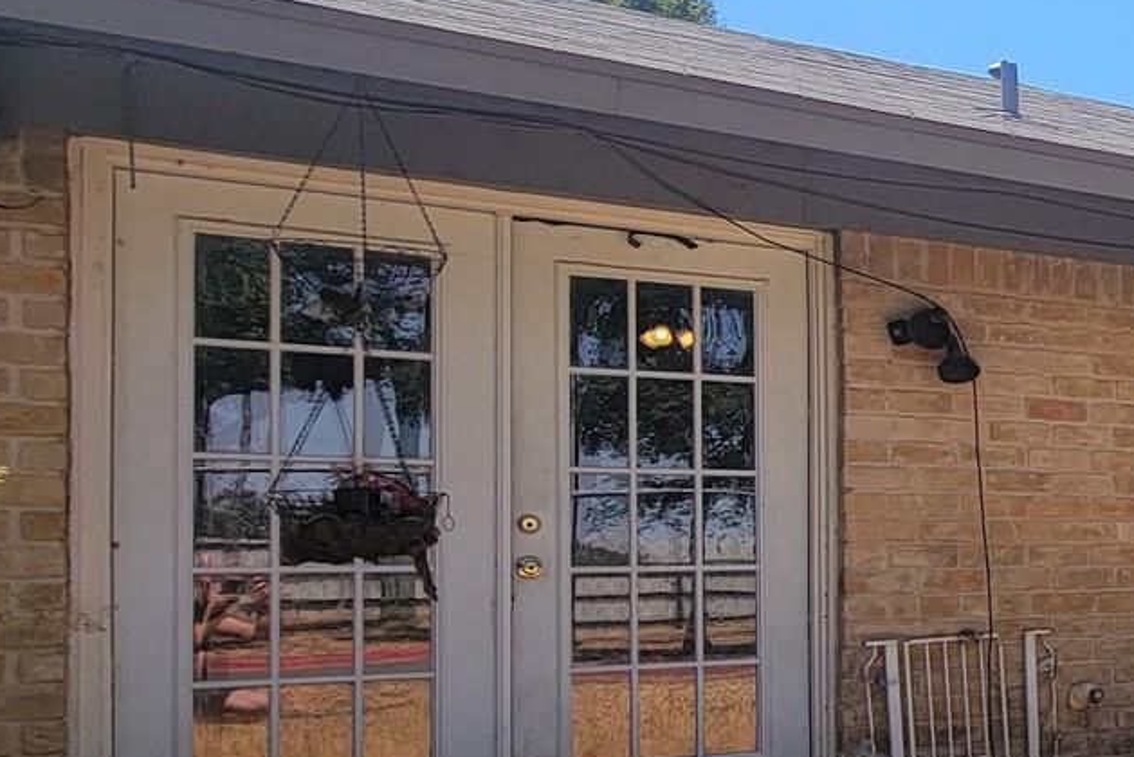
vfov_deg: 30.2
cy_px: 524
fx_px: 1387
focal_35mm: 44
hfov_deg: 29.6
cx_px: 1650
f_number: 2.2
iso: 50
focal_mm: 2.2
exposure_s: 1/1202
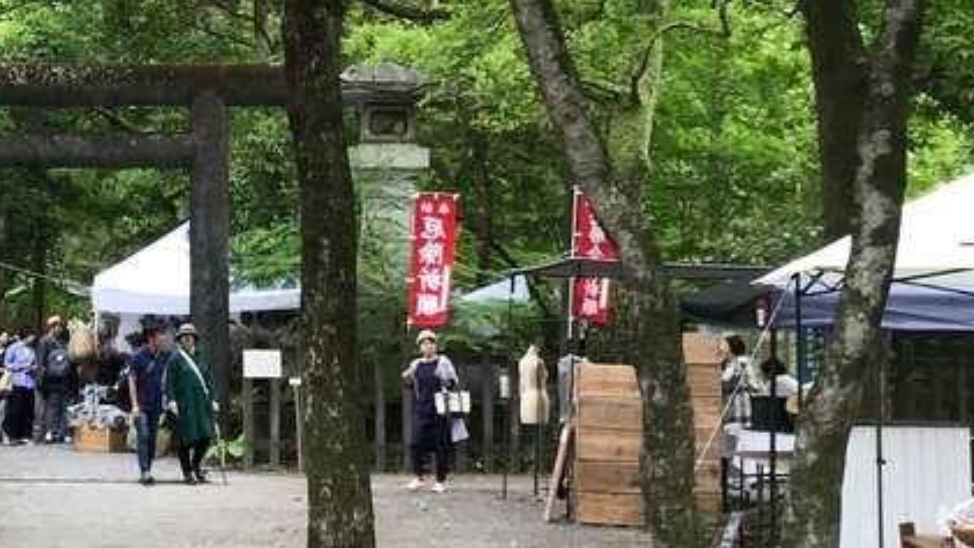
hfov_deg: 23.6
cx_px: 51
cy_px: 123
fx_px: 2247
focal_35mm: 87
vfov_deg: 13.8
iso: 25
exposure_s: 1/60
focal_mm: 3.99
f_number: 1.8
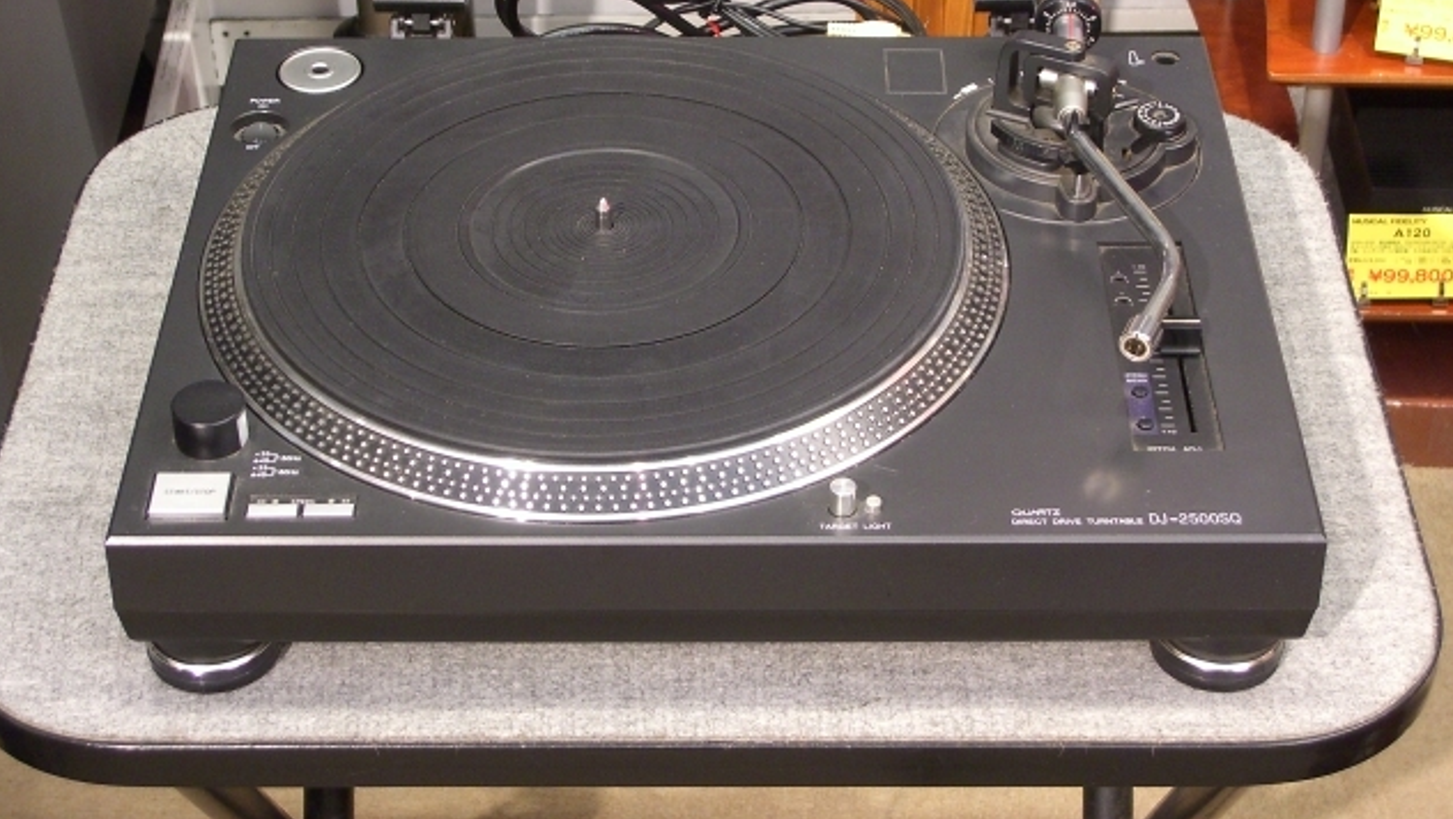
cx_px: 724
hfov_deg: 28.2
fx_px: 2891
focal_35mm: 75
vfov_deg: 16.1
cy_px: 313
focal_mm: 14.2
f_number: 4
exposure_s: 1/10
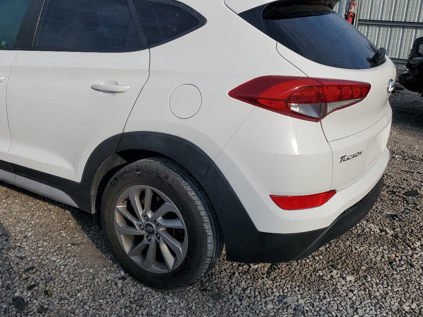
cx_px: 128
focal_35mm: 37
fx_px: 452
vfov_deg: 38.4
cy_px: 118
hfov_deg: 48.9
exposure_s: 1/5000
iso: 50
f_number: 1.5
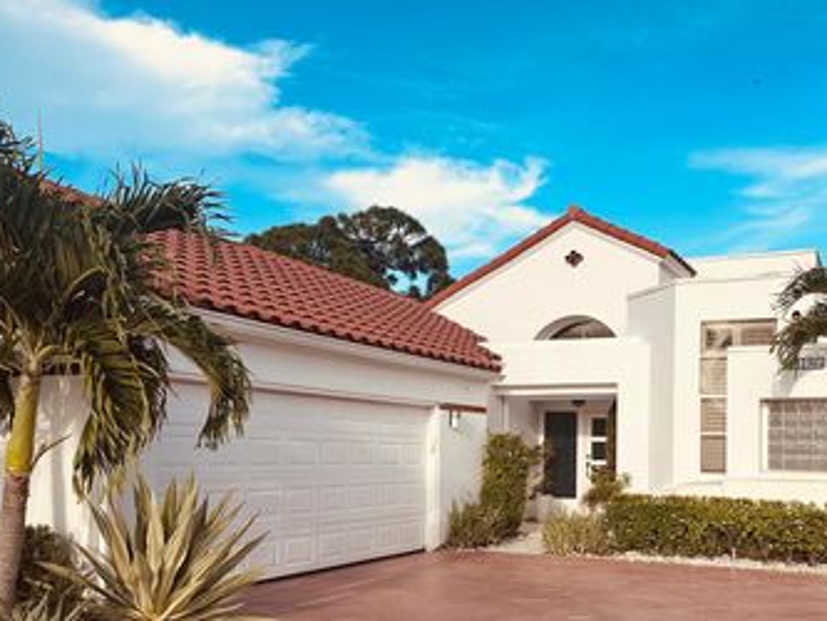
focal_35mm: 36
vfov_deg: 39.2
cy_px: 414
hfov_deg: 50.4
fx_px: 860
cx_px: 554
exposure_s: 1/3861
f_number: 1.78
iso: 80
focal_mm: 6.86
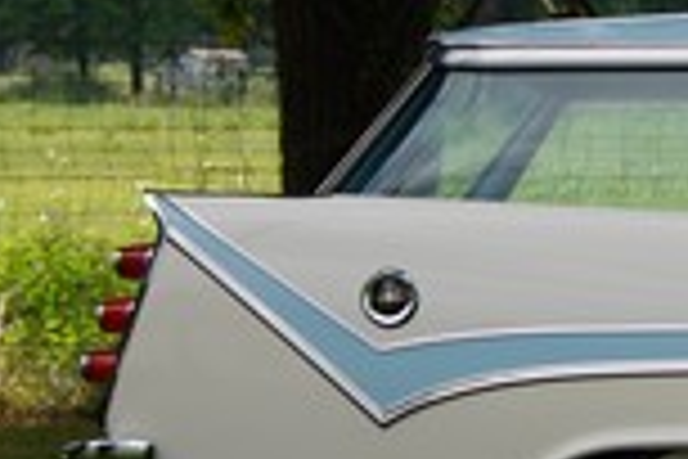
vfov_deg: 6.4
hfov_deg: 9.1
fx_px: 4070
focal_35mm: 213
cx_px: 1345
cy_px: 225
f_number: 7.1
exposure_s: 1/200
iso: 100
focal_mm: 34
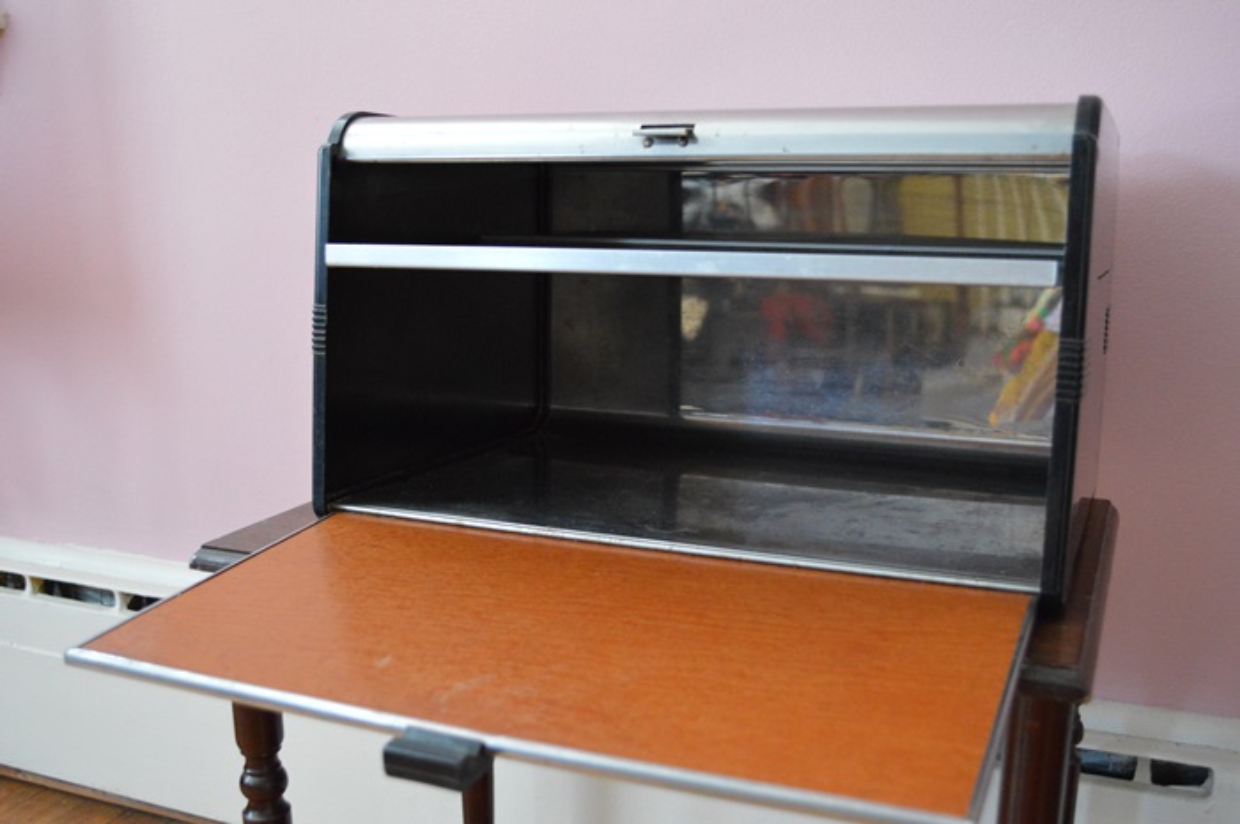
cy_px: 412
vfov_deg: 36.8
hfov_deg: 53.2
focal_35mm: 36
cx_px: 620
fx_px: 1239
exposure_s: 1/25
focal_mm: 24
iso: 3200
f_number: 4
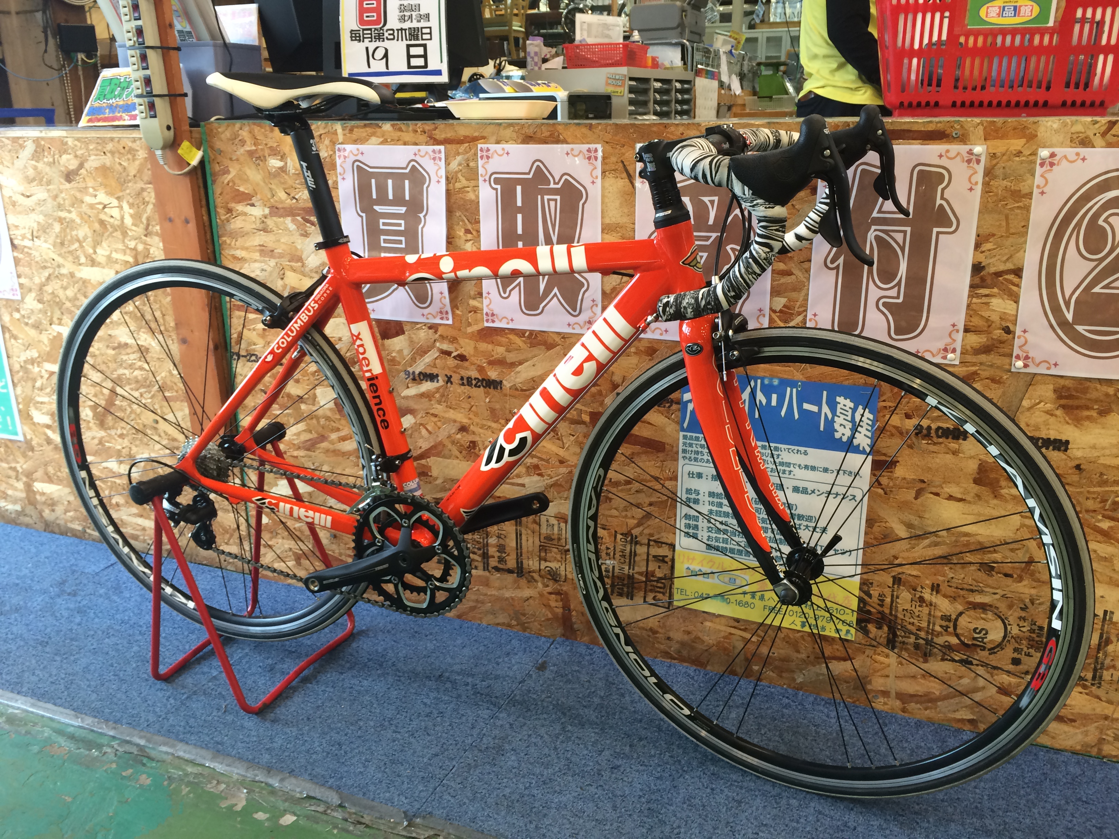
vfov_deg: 48.2
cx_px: 560
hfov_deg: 61.7
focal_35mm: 29
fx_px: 937
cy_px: 420
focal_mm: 4.15
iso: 50
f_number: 2.2
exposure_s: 1/30
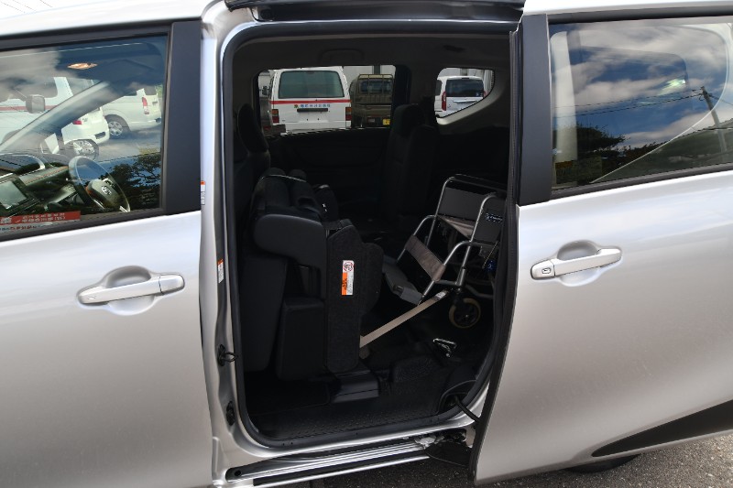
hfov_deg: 86.9
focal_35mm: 19
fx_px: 387
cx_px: 366
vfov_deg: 64.5
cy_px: 244
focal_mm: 13
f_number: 6.3
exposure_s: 1/250
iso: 200
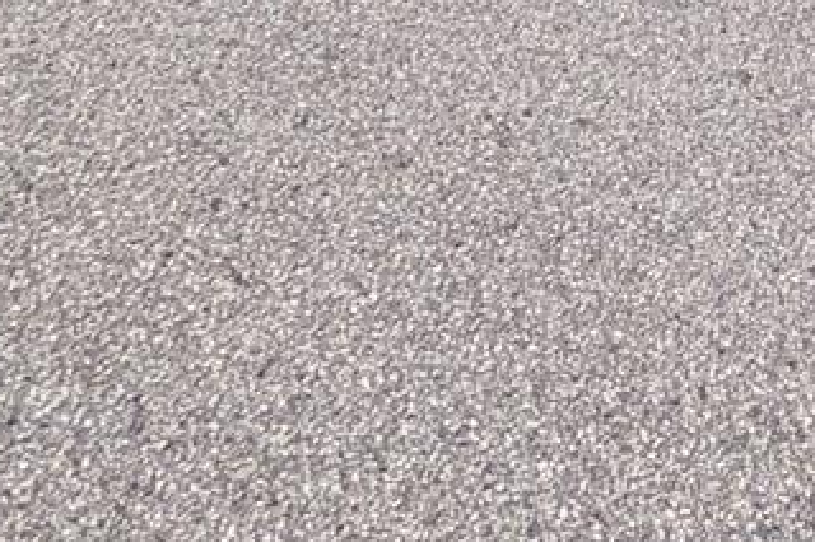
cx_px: 896
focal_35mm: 83
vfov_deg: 11.5
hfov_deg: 23.0
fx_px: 1878
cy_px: -972
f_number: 2.2
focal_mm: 2.35
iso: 53
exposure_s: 1/2114
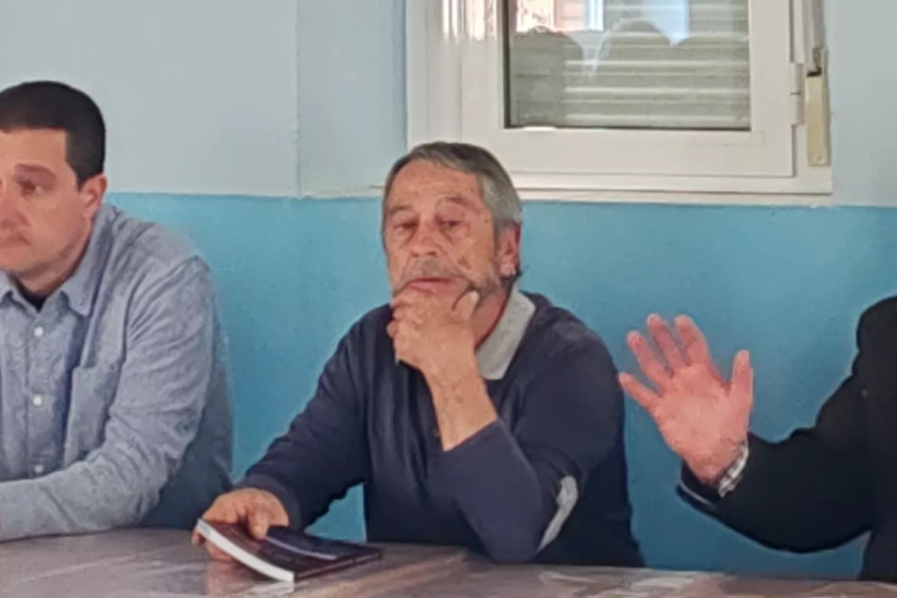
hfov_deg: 11.1
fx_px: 4635
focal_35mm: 186
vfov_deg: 7.3
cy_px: -90
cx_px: 494
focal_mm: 6.12
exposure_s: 1/100
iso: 1000
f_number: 1.9
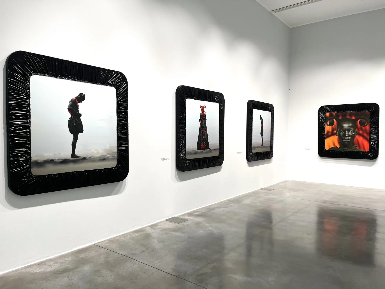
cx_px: 192
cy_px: 144
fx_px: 289
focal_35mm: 26
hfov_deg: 67.3
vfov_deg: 53.1
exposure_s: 1/121
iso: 64
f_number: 1.6
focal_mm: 5.1
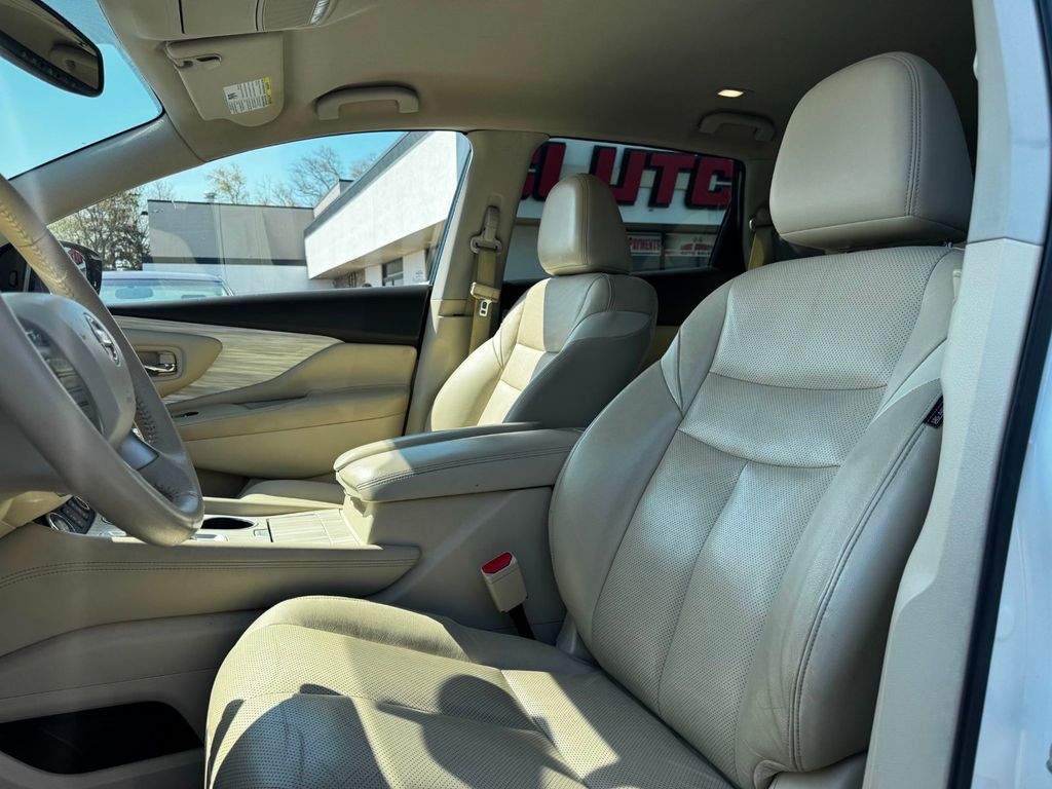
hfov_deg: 71.6
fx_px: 729
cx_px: 526
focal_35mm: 24
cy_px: 394
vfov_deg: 56.8
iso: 80
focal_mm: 6.76
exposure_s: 1/1560
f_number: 1.78
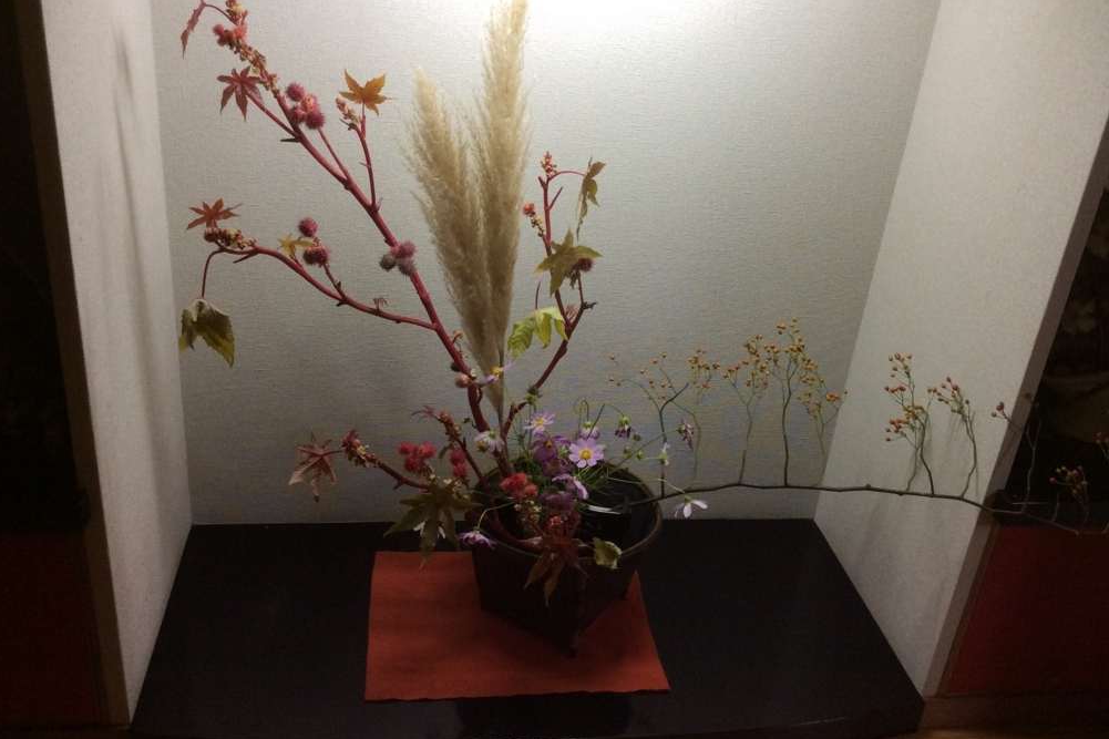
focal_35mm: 34
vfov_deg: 38.9
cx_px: 561
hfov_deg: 55.8
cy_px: 351
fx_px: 1047
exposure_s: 1/24
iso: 80
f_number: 2.4
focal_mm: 3.3
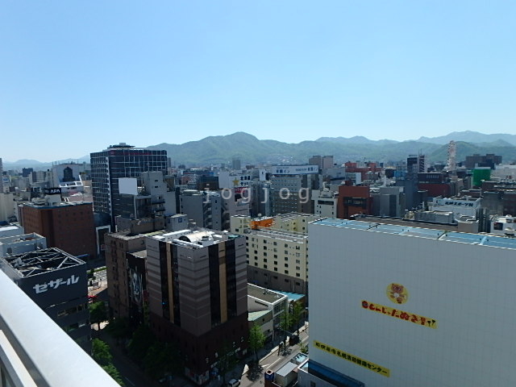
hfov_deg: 79.0
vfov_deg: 63.4
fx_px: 313
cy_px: 194
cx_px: 258
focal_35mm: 21
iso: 125
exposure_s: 1/500
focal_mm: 3.7
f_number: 6
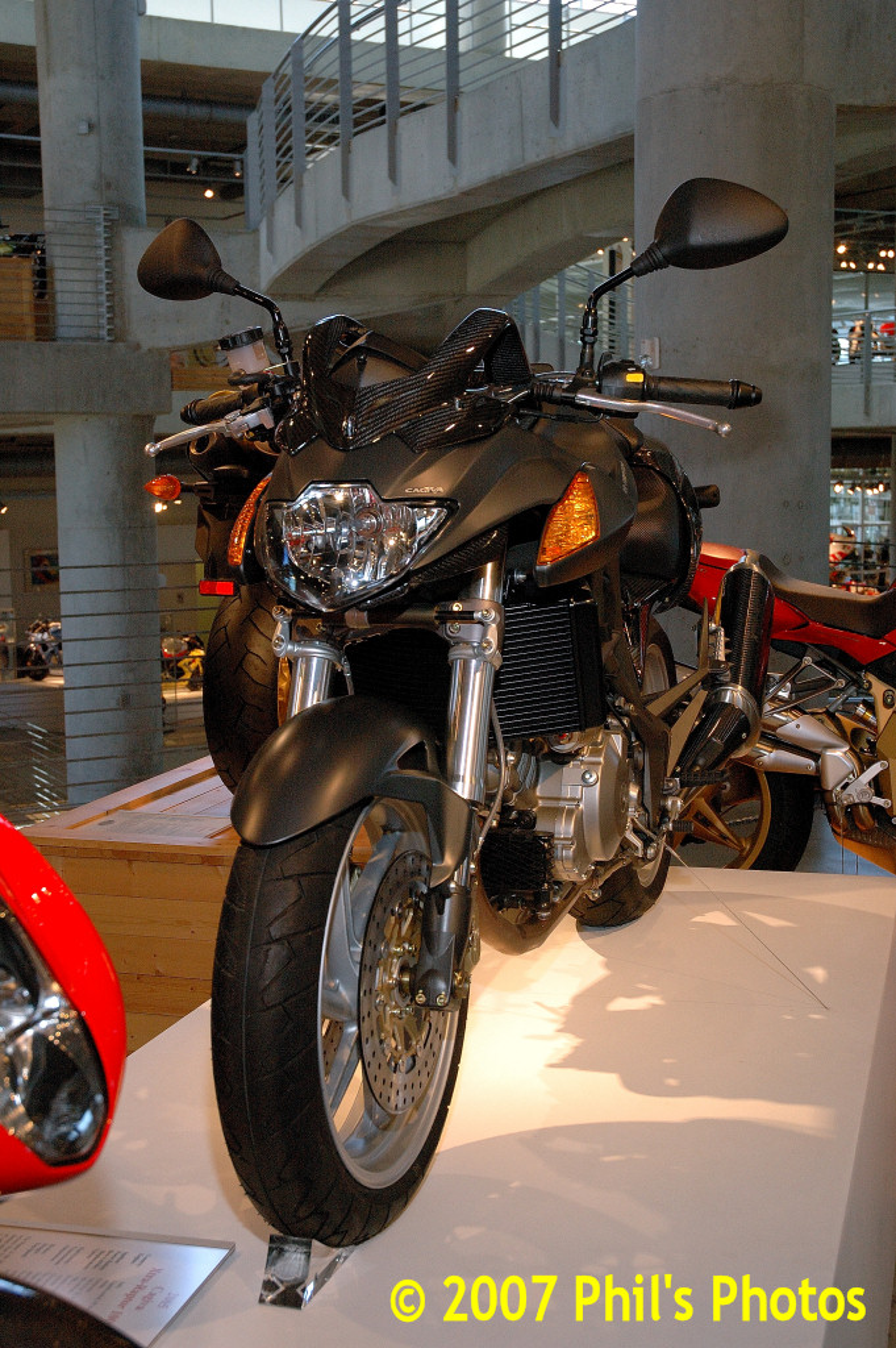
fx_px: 1739
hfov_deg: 28.9
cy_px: 674
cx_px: 448
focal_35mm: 46
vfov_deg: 42.4
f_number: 5.6
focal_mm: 31
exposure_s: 1/60
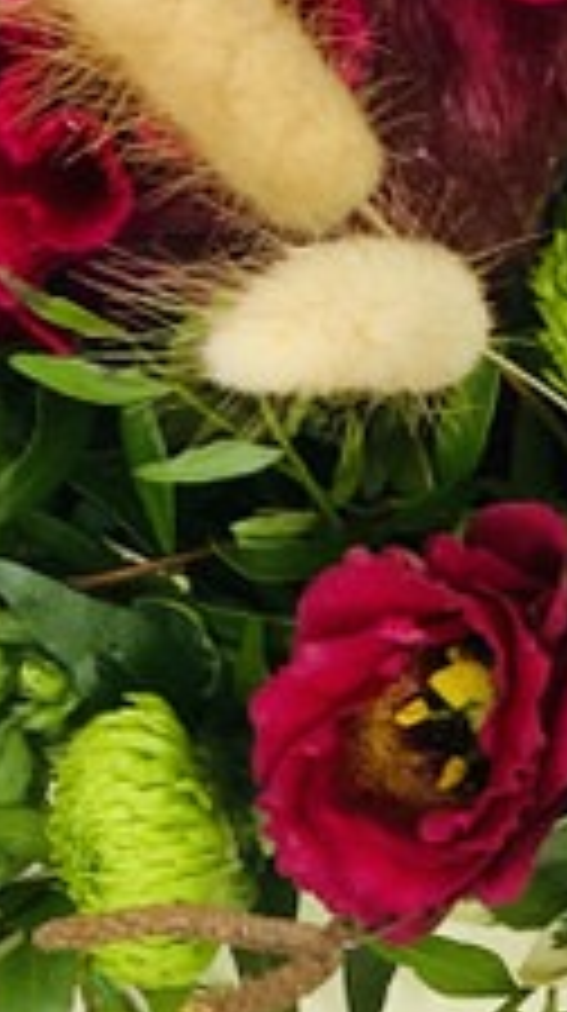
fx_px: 6490
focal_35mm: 242
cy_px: 49
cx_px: 860
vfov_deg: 8.9
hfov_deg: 5.0
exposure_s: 1/50
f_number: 2.4
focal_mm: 6
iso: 25
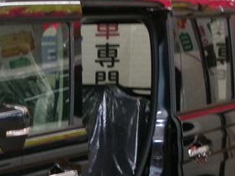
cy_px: 251
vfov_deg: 8.5
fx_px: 1160
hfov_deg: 11.2
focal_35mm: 171
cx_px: -100
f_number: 4.9
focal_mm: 9.5
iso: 400
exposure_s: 1/34
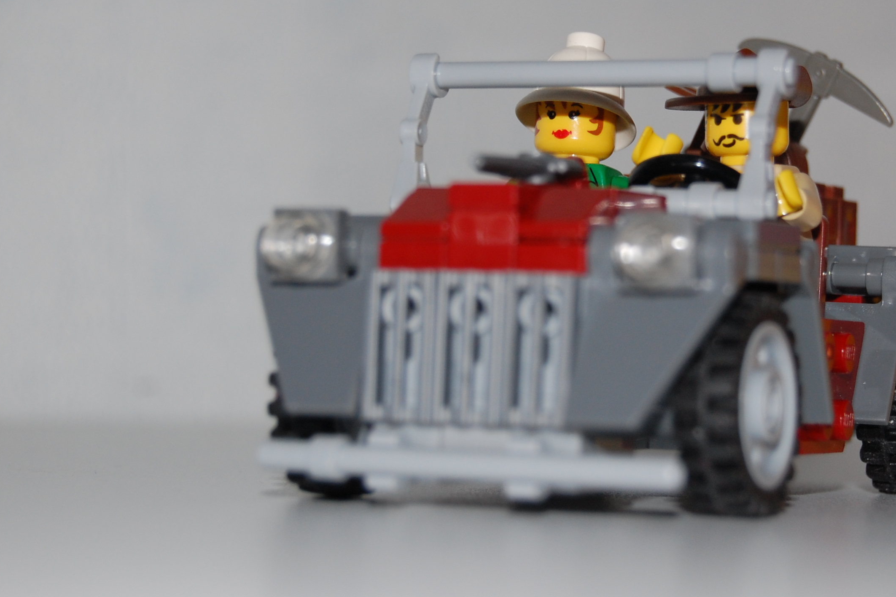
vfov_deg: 11.7
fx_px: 2904
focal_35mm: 117
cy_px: 202
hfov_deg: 17.5
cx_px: 581
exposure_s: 1/60
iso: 400
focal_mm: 55
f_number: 5.6
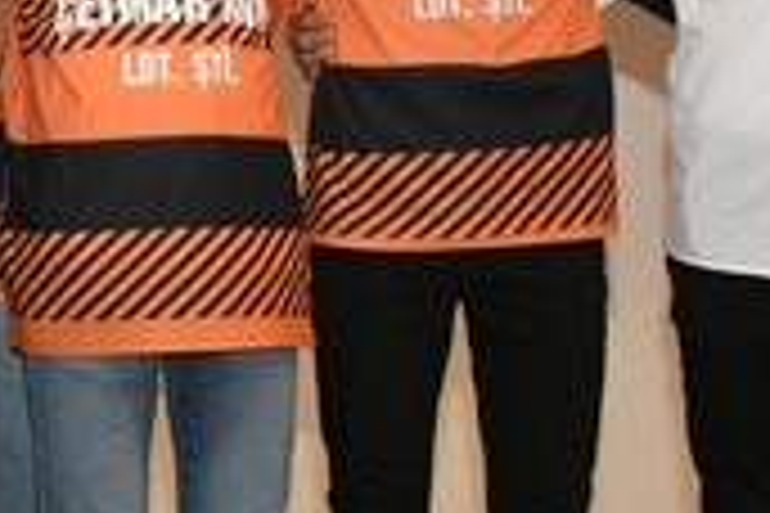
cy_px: 11
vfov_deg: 8.4
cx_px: -189
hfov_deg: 12.3
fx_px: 3465
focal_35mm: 162
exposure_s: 1/60
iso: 320
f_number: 5.6
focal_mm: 18
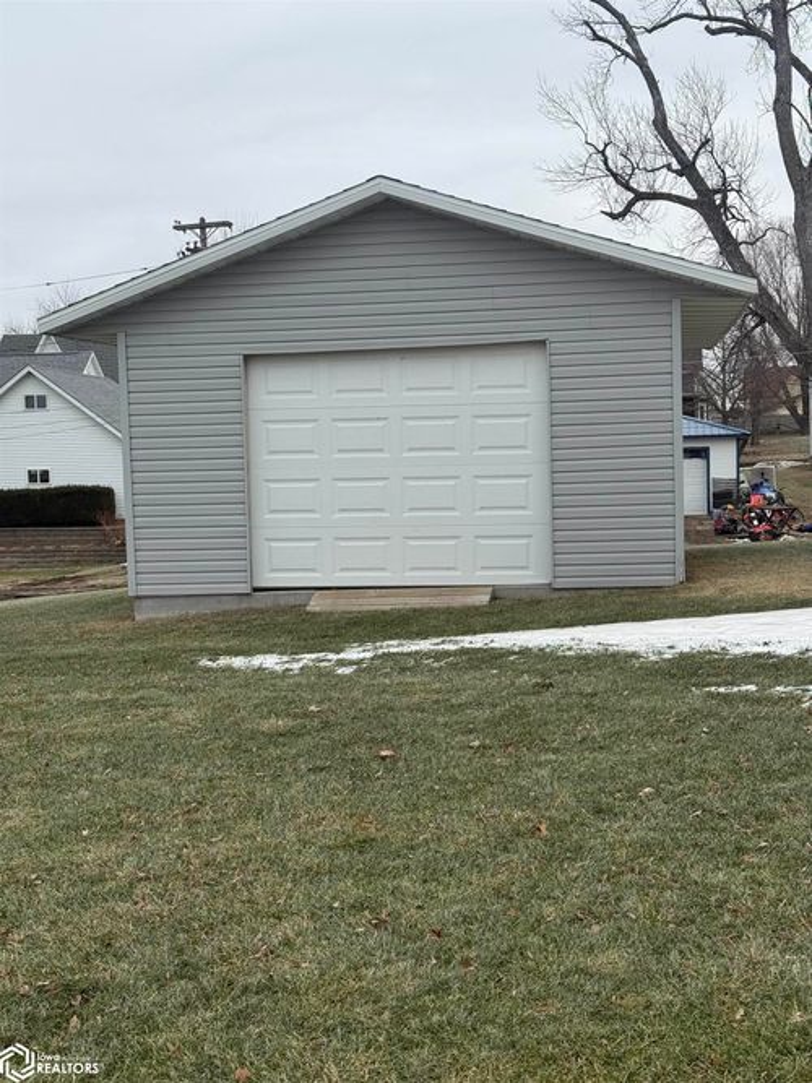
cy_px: 542
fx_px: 1502
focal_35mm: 48
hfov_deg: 30.3
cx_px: 406
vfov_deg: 39.7
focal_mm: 6.76
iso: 64
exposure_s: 1/1931
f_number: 1.78
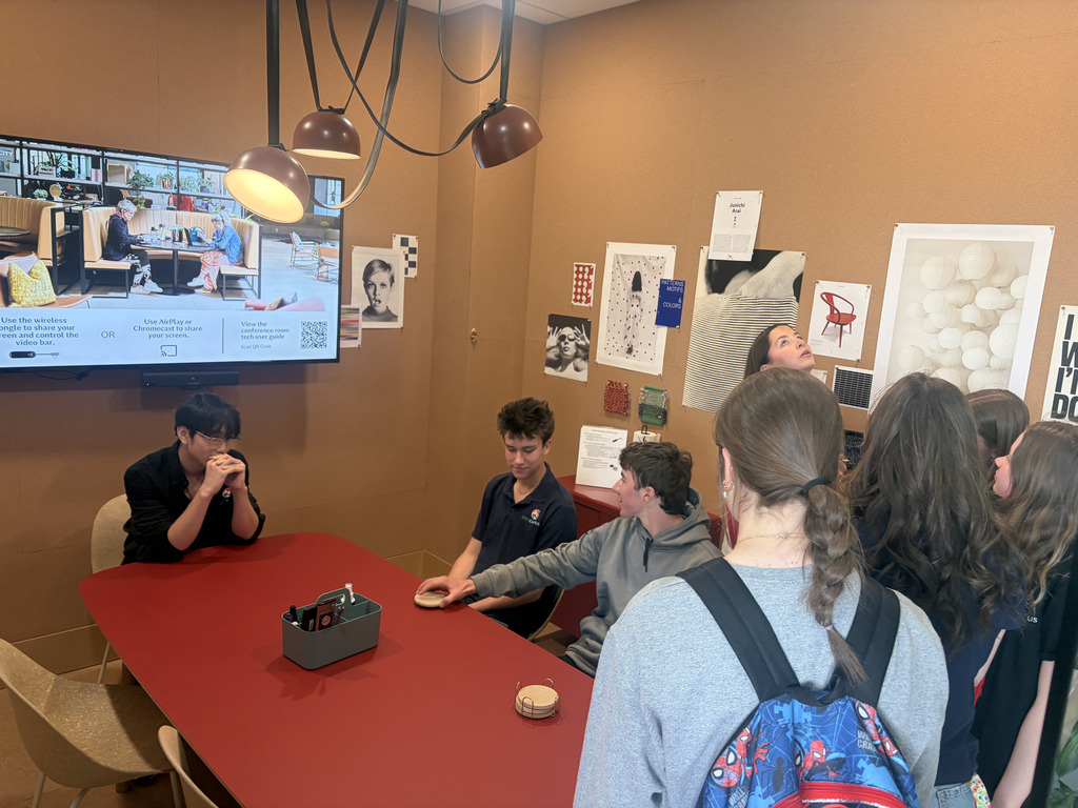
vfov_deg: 53.1
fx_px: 810
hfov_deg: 67.3
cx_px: 539
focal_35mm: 26
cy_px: 404
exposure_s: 1/69
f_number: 1.6
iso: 125
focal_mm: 5.96
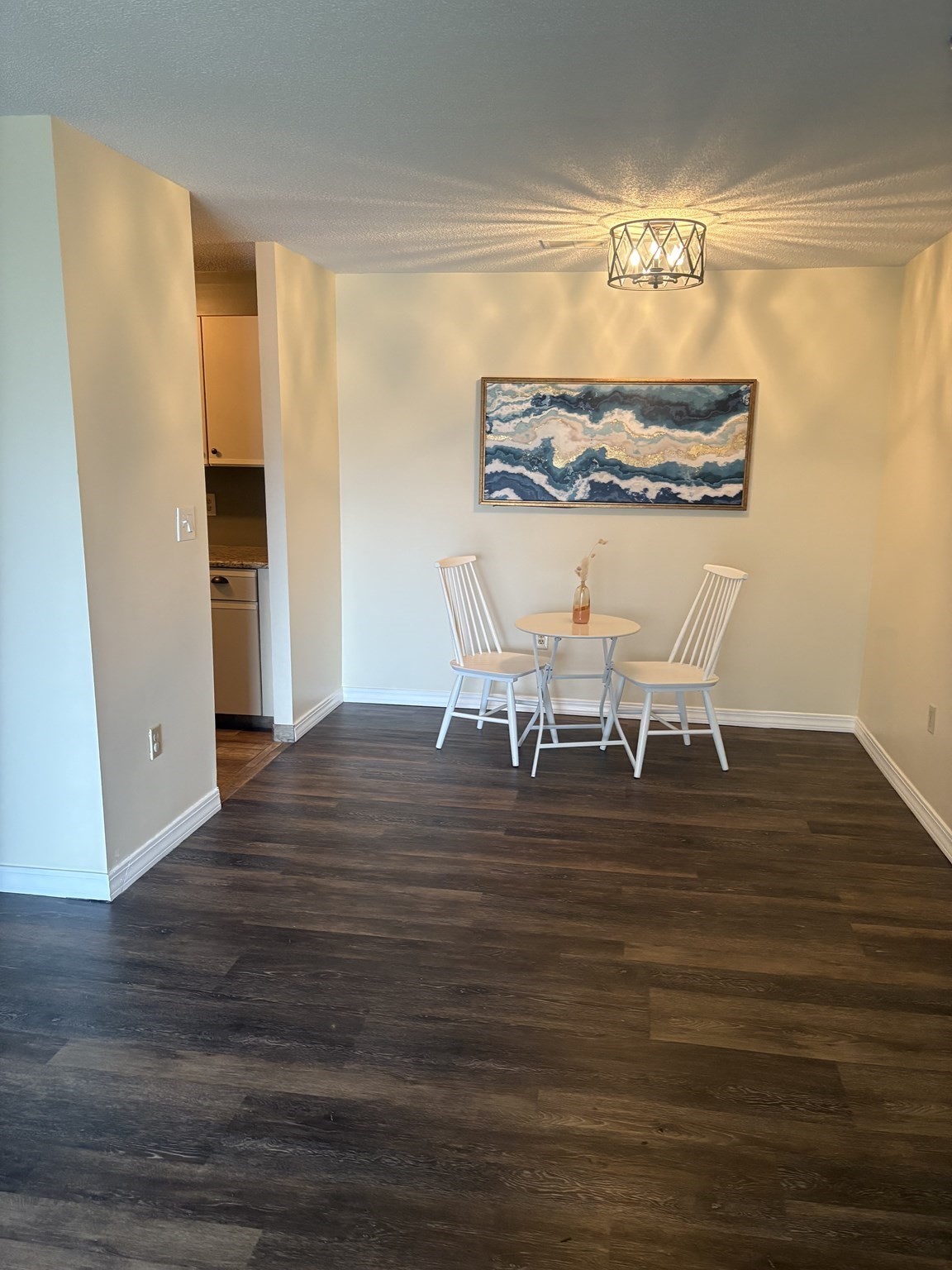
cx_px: 476
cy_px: 635
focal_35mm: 26
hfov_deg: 53.1
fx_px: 953
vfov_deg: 67.3
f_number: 1.6
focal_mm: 5.96
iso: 250
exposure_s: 1/60
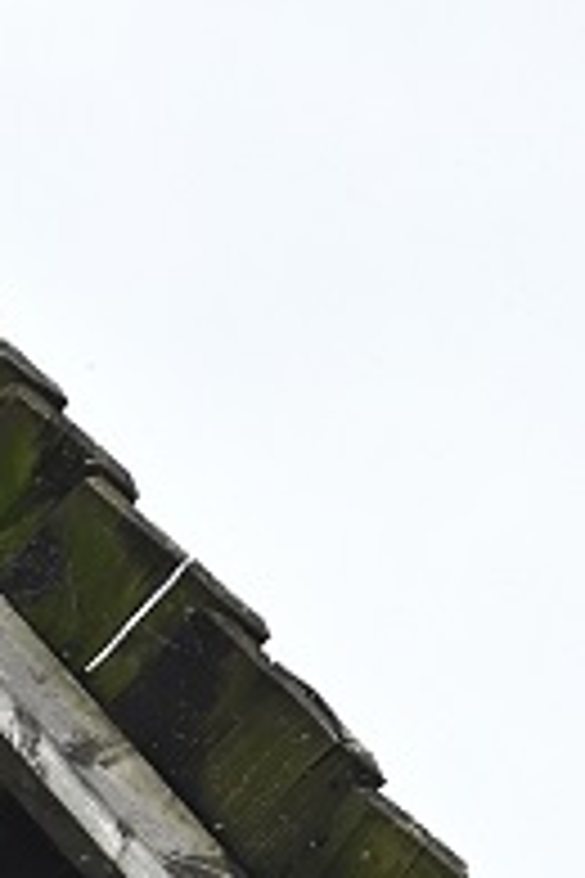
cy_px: 2098
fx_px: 11894
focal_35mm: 488
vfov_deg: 4.1
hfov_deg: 2.8
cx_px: -889
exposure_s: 1/500
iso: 200
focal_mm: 95
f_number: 5
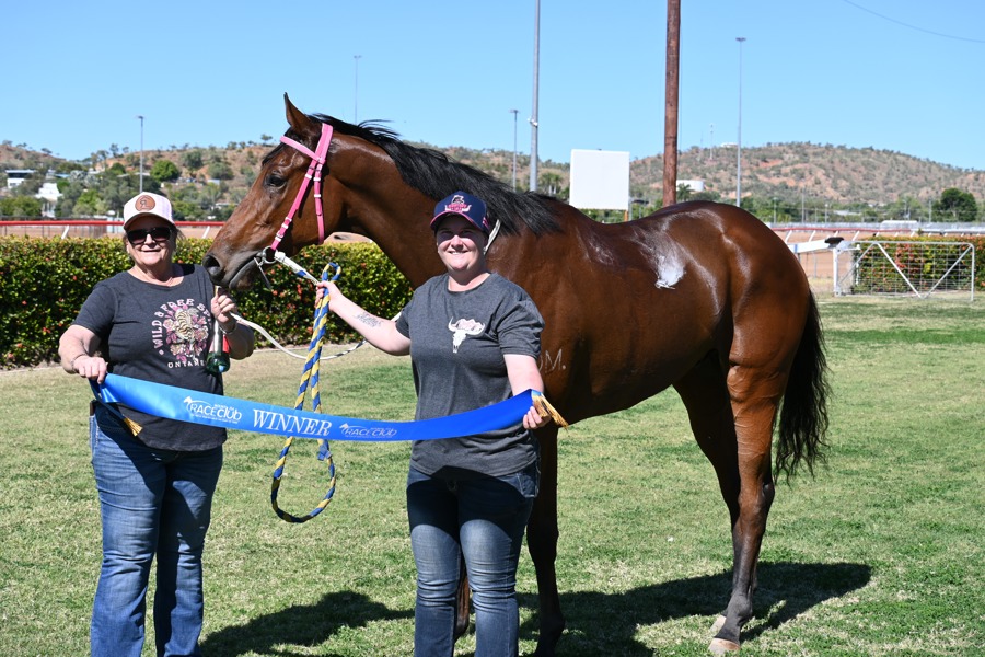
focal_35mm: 75
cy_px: 328
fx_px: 2052
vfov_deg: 18.2
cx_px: 492
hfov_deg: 27.0
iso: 100
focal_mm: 50
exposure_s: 1/400
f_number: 7.1
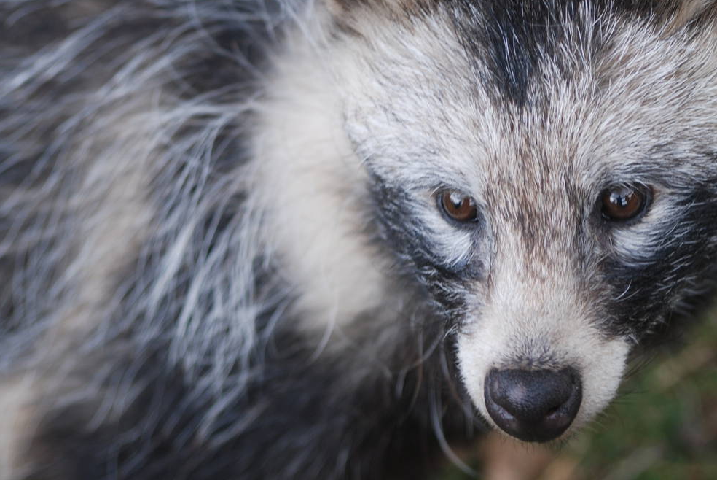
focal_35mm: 232
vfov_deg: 5.9
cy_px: 165
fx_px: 4621
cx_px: 532
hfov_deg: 8.9
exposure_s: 1/200
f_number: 4.2
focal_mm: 95
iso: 200
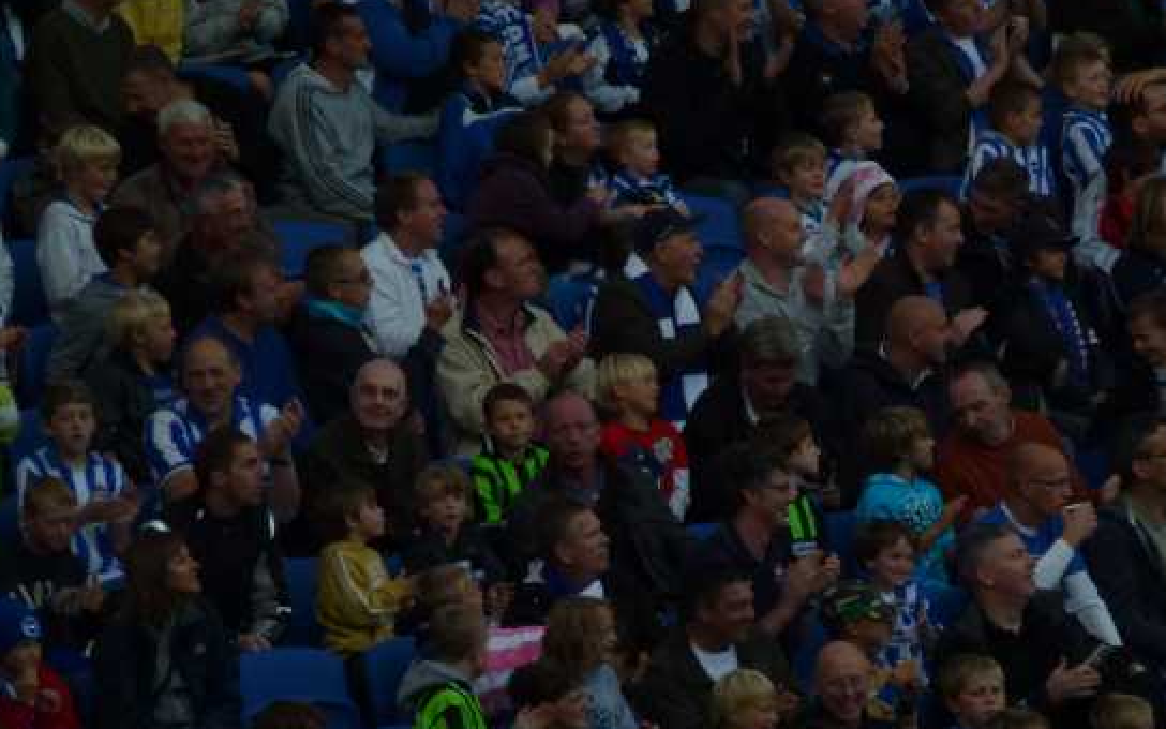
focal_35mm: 583
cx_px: 617
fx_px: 18526
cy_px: 583
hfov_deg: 3.6
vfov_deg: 2.3
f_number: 5.9
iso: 160
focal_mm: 67
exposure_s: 1/125
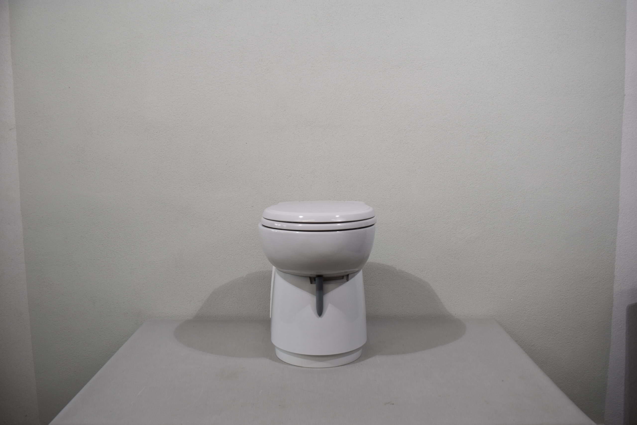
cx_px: 318
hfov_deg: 57.2
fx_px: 584
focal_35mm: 33
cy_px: 212
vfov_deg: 40.0
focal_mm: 22
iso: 250
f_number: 5.6
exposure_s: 1/125
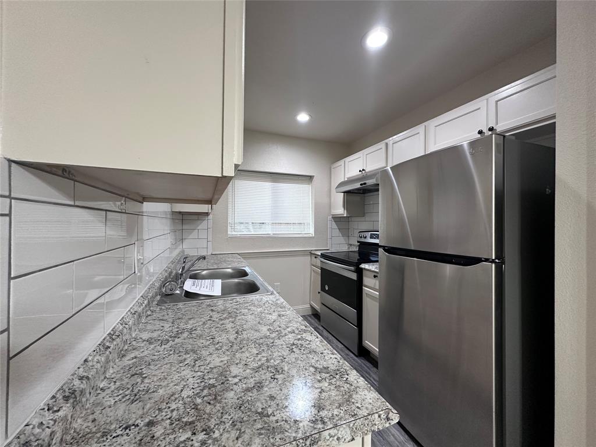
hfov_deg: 102.1
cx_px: 298
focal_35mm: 14
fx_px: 241
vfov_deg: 85.7
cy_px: 224
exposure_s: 1/120
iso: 250
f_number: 2.2
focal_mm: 2.22
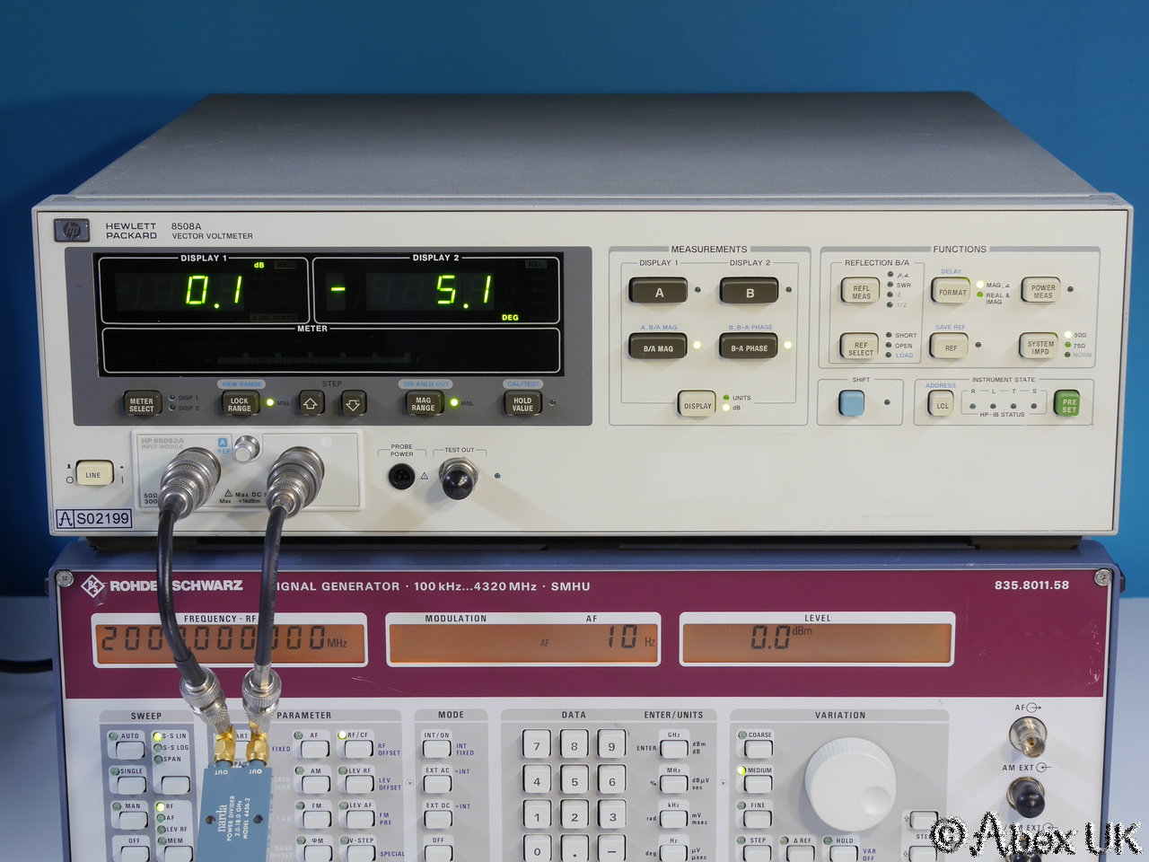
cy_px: 431
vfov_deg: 19.9
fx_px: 2456
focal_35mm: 74
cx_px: 574
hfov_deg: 26.3
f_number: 8
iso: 200
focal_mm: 37
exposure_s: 1/3.2
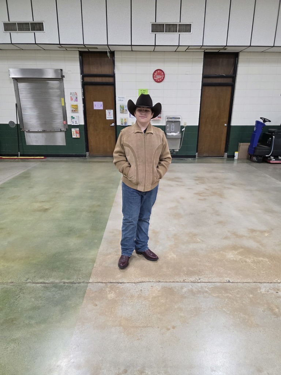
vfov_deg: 73.9
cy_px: 188
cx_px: 140
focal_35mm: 23
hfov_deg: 58.9
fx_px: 249
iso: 640
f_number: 1.7
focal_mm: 6.3
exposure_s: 1/120
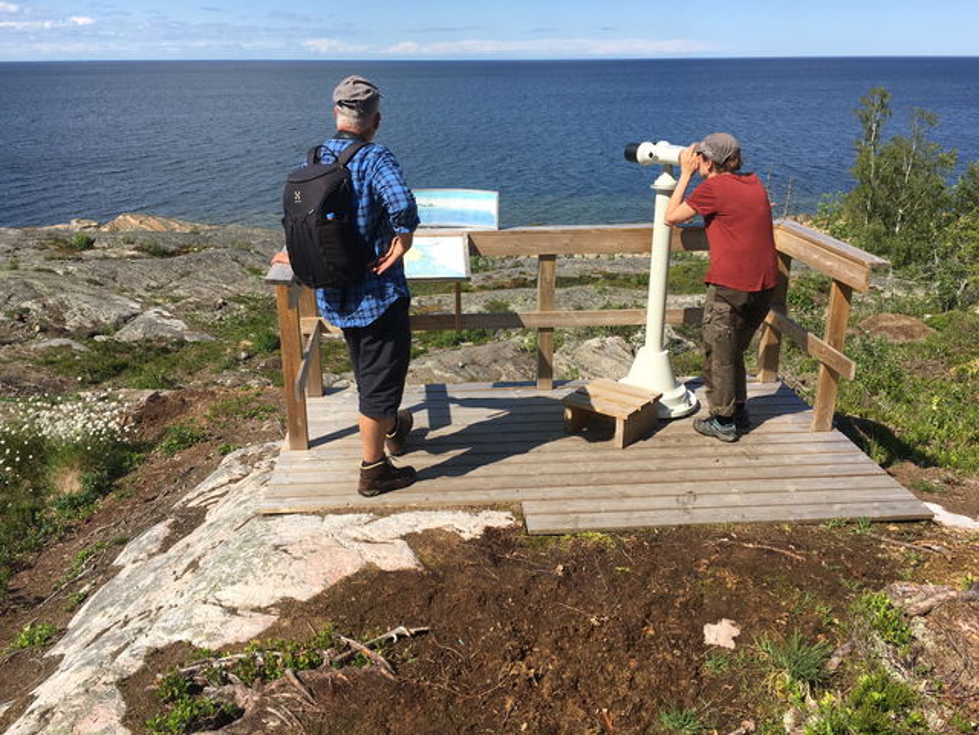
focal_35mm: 29
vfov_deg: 48.2
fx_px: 820
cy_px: 368
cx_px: 490
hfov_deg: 61.7
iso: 25
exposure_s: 1/1876
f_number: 2.2
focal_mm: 4.15
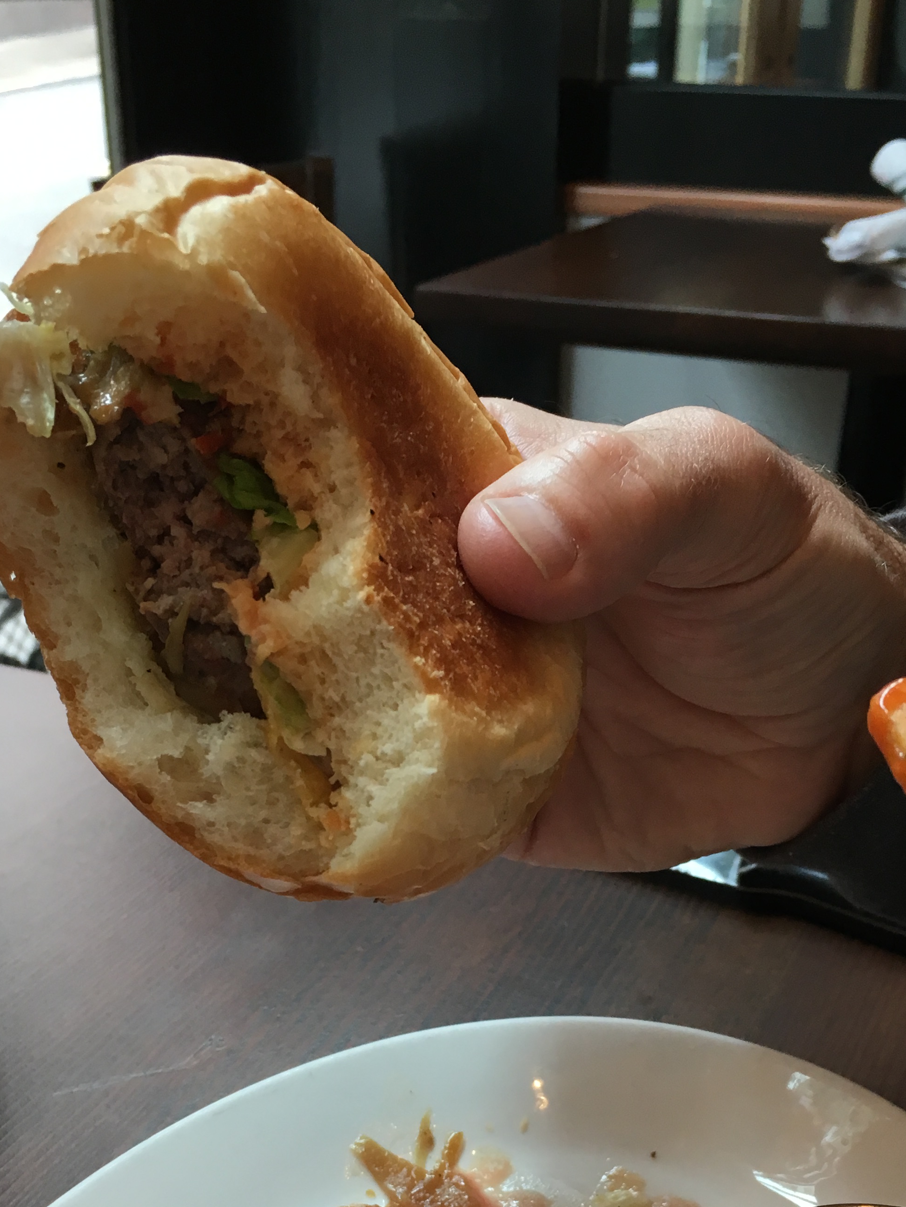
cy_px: 928
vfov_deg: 40.7
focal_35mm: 45
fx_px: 1570
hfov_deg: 32.2
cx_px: 447
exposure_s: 1/30
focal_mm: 4.15
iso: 32
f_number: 2.2
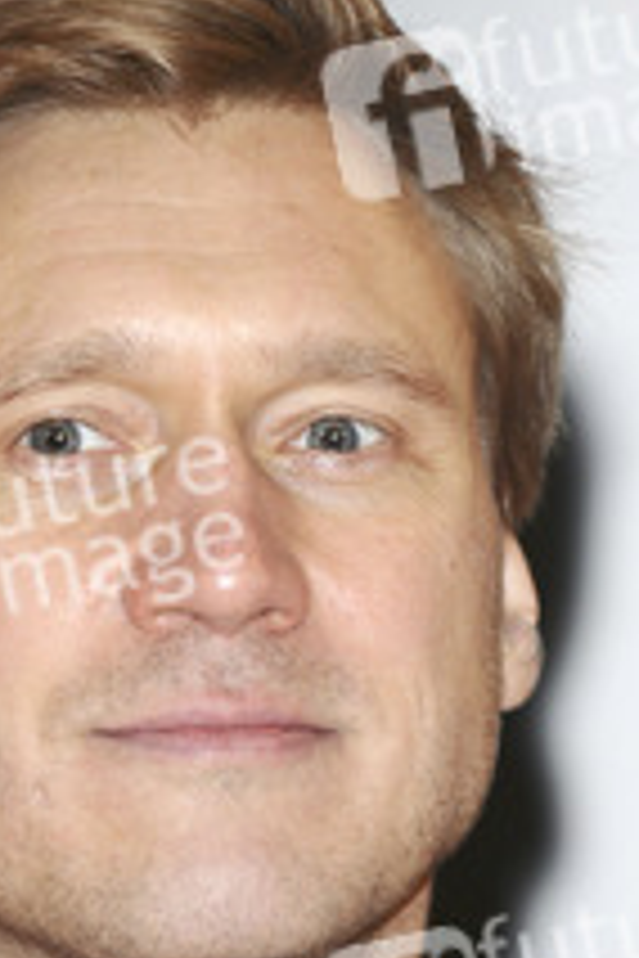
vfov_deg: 3.7
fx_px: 15015
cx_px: 146
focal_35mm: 564
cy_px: 769
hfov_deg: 2.4
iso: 320
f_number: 4.5
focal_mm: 200
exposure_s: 1/160
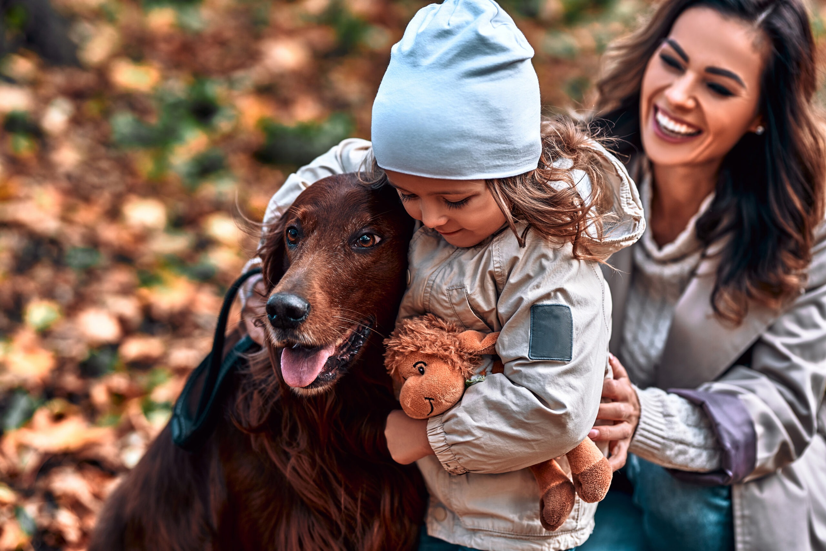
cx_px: 413
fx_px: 1951
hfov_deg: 23.9
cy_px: 276
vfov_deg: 16.1
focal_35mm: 85
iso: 100
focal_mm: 85
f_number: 2.2
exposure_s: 1/250
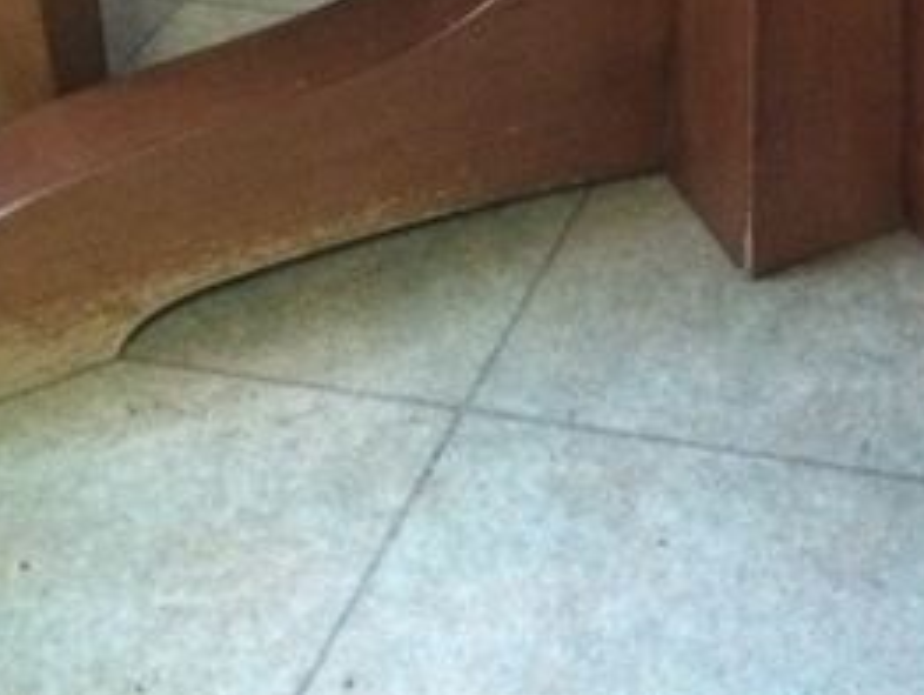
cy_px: -489
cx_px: 1093
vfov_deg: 13.2
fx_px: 2752
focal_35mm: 103
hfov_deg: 18.1
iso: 500
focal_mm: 4.12
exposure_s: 1/15
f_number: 2.2
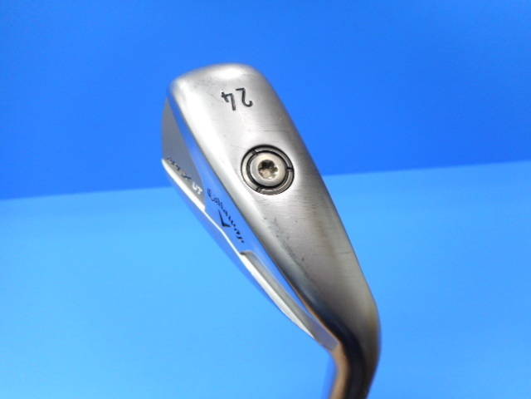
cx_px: 266
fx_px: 383
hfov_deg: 69.4
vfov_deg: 54.9
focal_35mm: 25
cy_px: 200
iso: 110
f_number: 3.7
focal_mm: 4.5
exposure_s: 1/30
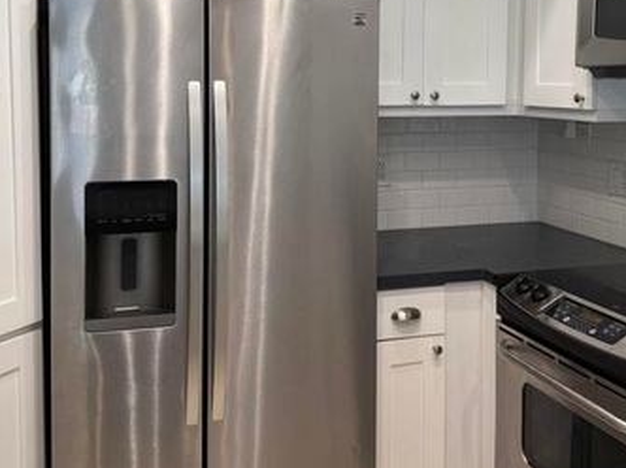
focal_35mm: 43
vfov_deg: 32.9
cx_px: 315
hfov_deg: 43.9
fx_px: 776
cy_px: 120
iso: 125
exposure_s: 1/120
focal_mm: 6.76
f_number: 1.78
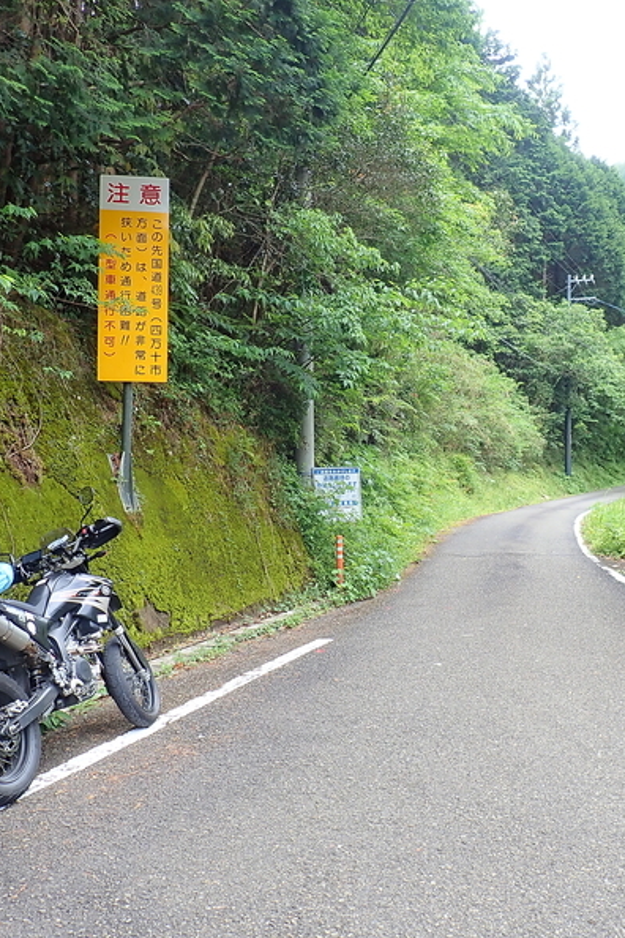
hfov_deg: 37.6
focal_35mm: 35
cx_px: 388
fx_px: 911
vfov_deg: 54.4
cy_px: 467
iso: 100
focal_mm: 4.5
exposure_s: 1/160
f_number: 2.8
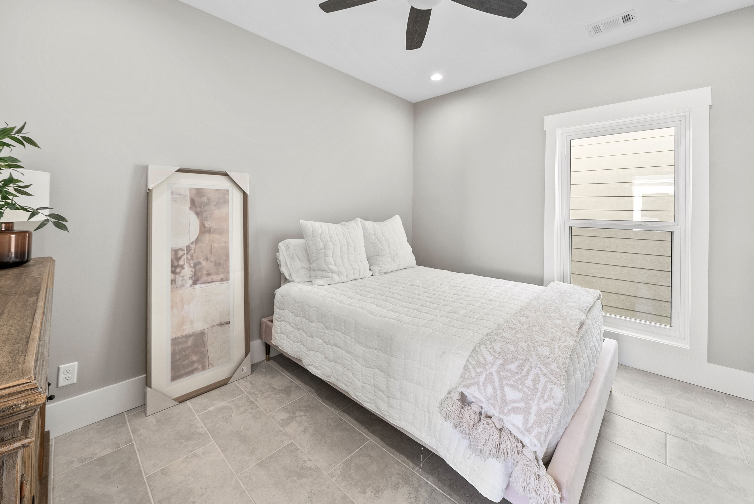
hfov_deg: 108.3
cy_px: 246
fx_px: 272
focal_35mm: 13
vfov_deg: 85.5
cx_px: 382
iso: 125
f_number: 7.1
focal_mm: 12
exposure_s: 1/4
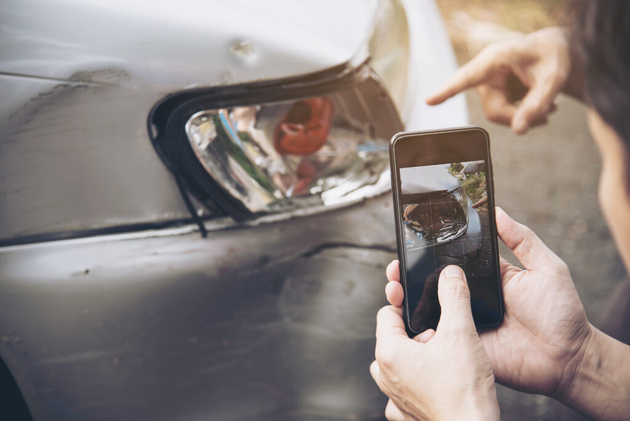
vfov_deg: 15.9
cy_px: 210
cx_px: 315
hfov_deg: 23.6
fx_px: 1506
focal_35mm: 86
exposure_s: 1/250
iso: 200
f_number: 4
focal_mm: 86
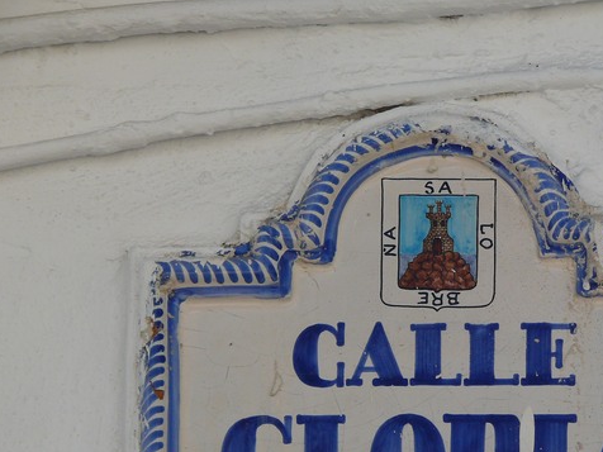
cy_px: 314
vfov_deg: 3.8
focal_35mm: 392
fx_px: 6829
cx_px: 447
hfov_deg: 5.1
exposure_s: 1/200
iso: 100
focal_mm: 52.6
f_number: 5
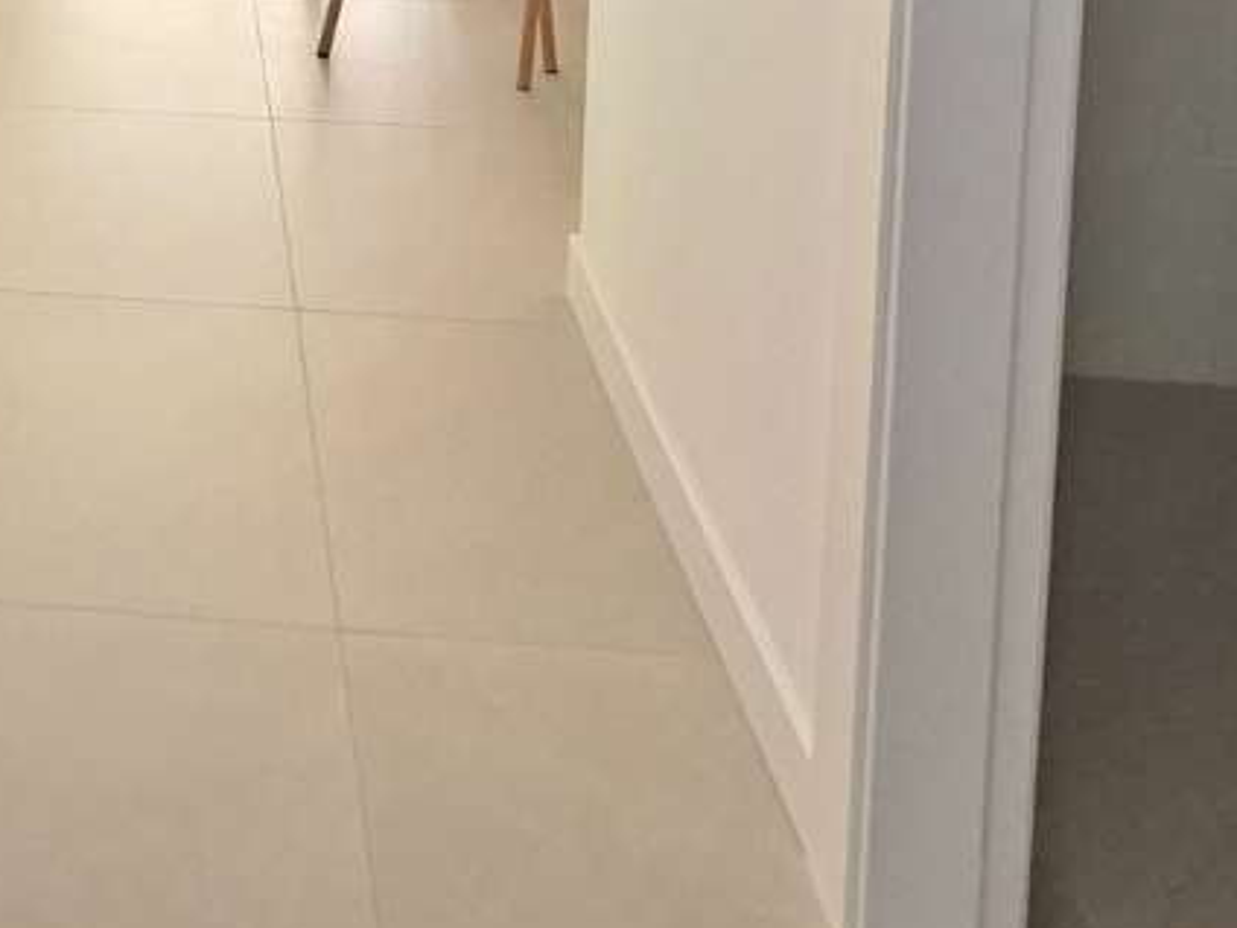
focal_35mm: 46
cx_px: -3
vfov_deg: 23.8
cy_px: -518
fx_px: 1644
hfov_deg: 36.9
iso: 80
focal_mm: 1.74
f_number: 2.2
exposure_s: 1/50
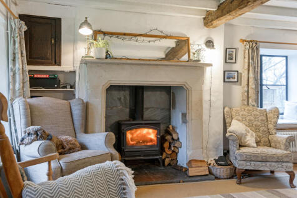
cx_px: 148
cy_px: 99
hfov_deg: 58.7
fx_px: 264
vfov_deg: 41.1
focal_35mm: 32
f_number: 9
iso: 500
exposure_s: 1/4
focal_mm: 32
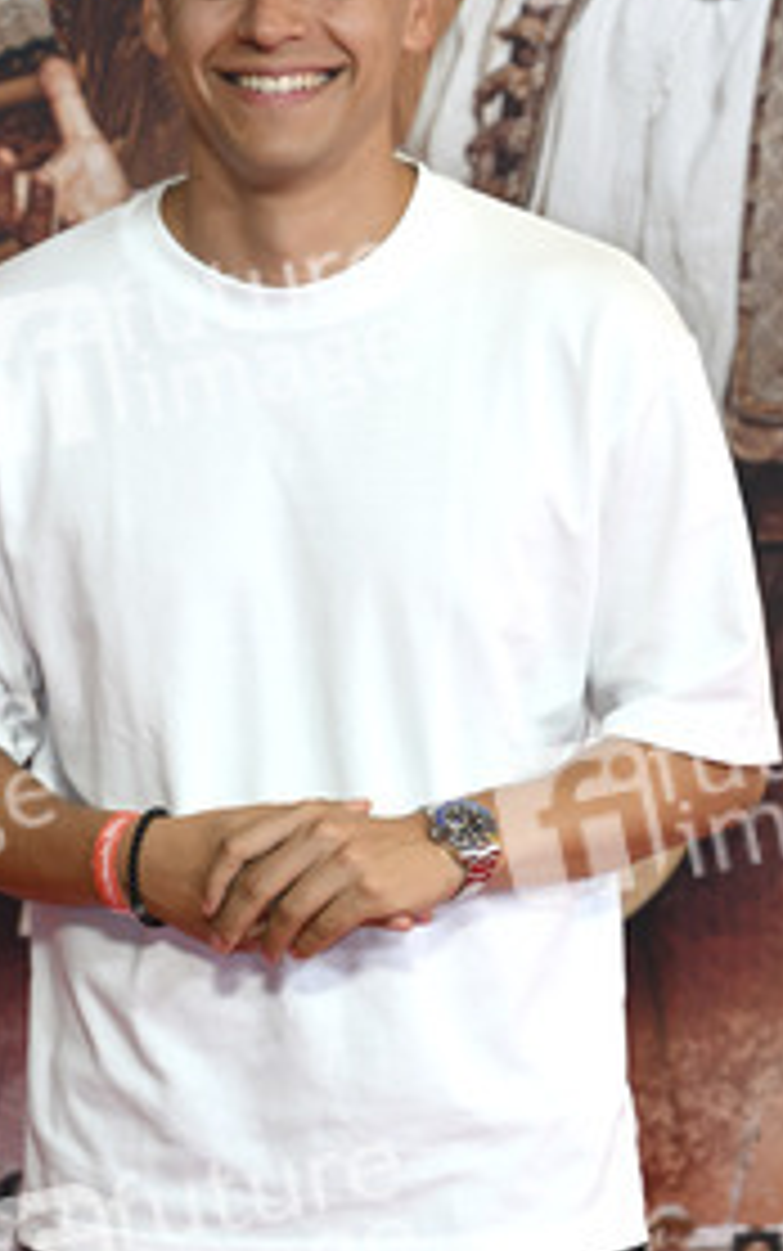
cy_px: 576
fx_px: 3752
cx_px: 315
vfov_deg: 18.9
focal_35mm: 110
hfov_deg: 11.9
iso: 250
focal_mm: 75
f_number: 2.8
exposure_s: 1/160
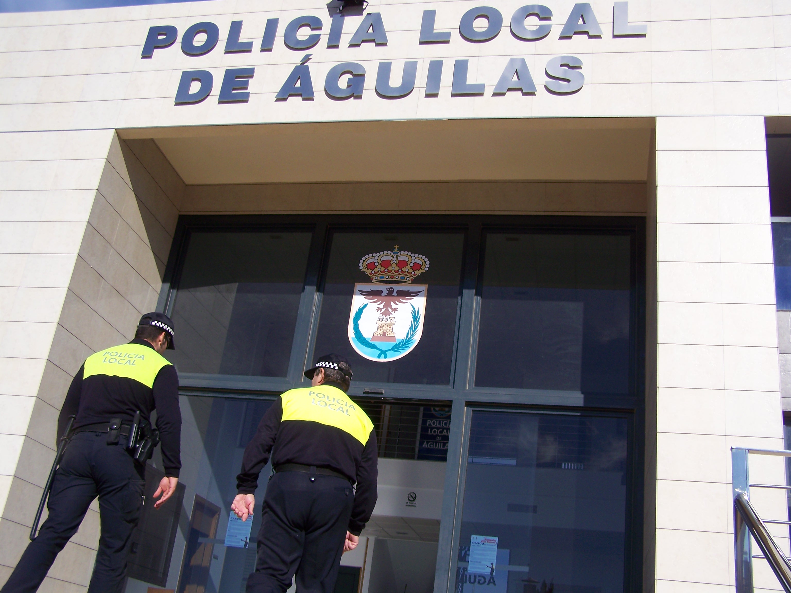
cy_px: 296
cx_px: 396
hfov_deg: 49.0
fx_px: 868
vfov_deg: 37.7
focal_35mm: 38
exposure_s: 1/1000
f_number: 4
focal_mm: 6.3
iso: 64
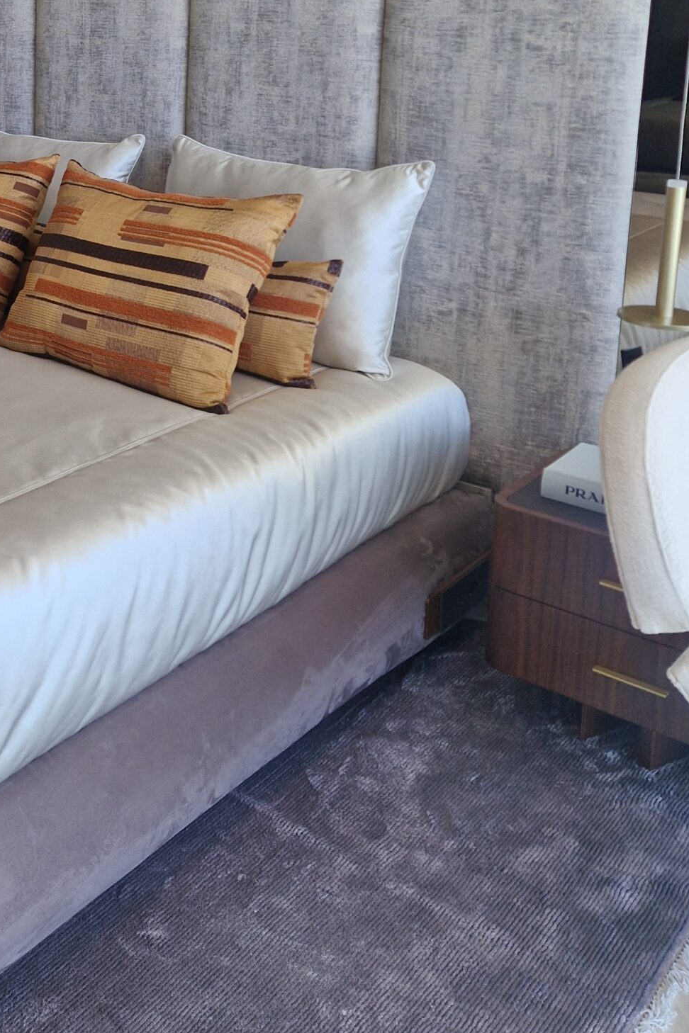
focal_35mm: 42
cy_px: 185
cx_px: 15
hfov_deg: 29.9
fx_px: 1206
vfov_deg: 43.9
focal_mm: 5.4
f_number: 1.8
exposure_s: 1/180
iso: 64
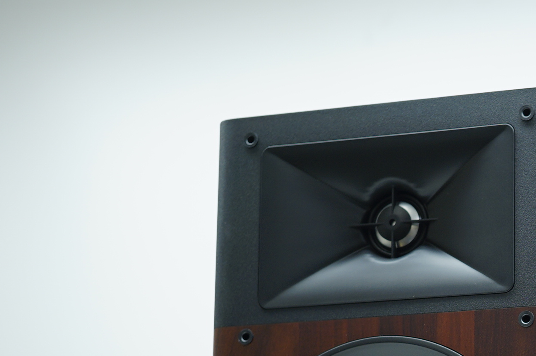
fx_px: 1606
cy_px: 399
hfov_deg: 18.1
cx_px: 624
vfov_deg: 12.4
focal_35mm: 108
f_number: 3.2
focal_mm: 30
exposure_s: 1/60
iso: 100
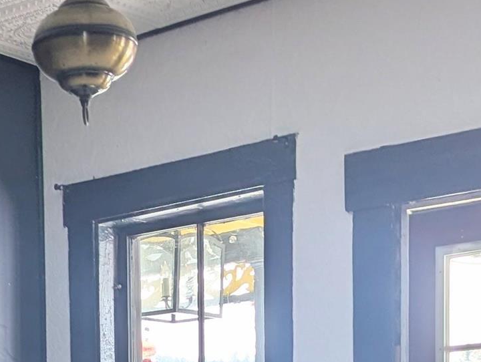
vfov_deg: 13.3
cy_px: 618
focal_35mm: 102
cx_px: 32
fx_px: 1419
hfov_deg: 18.8
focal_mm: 6.81
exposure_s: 1/198
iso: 45
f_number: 1.85
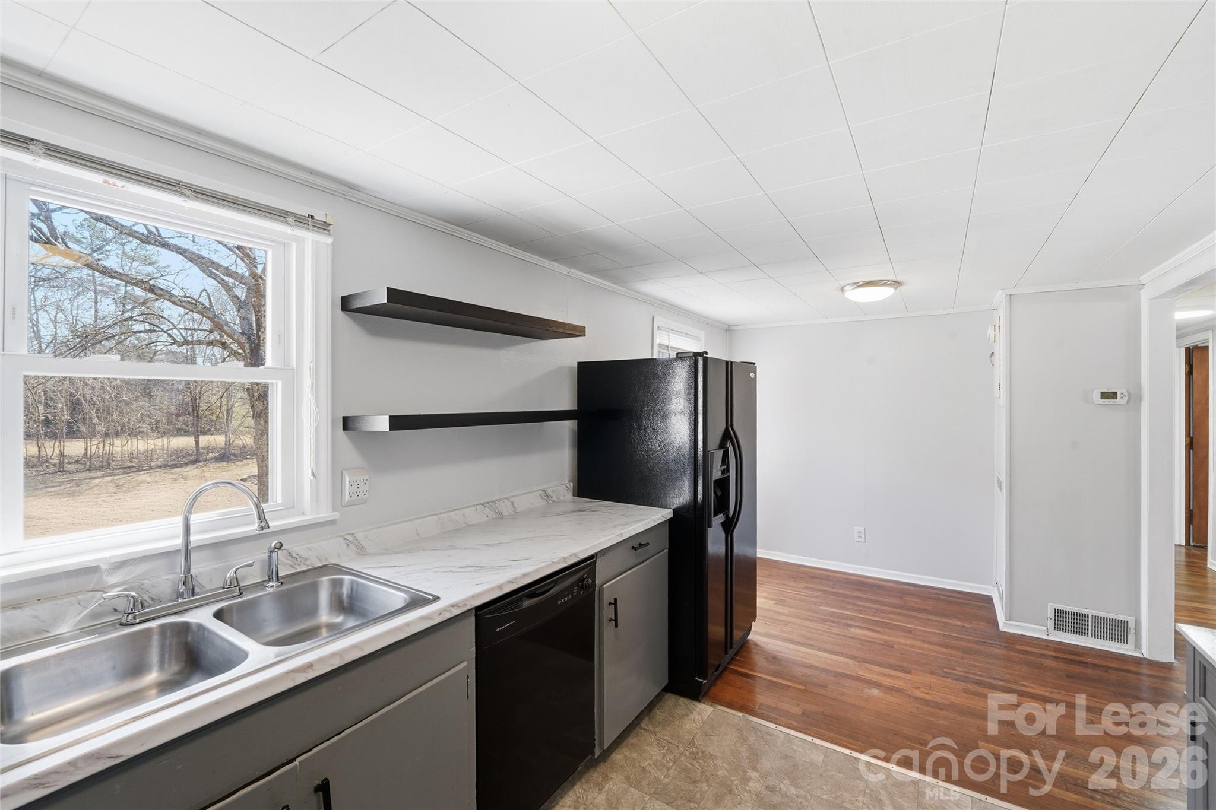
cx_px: 608
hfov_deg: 104.3
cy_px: 405
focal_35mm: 14
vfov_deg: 81.2
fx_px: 473
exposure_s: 1/40
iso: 400
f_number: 11
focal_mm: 14
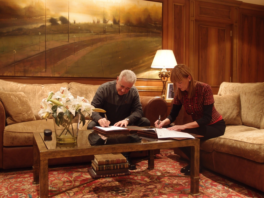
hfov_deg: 54.0
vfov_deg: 41.8
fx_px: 259
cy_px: 99
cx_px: 132
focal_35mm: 34
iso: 200
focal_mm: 7.41
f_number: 1.9
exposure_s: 1/15
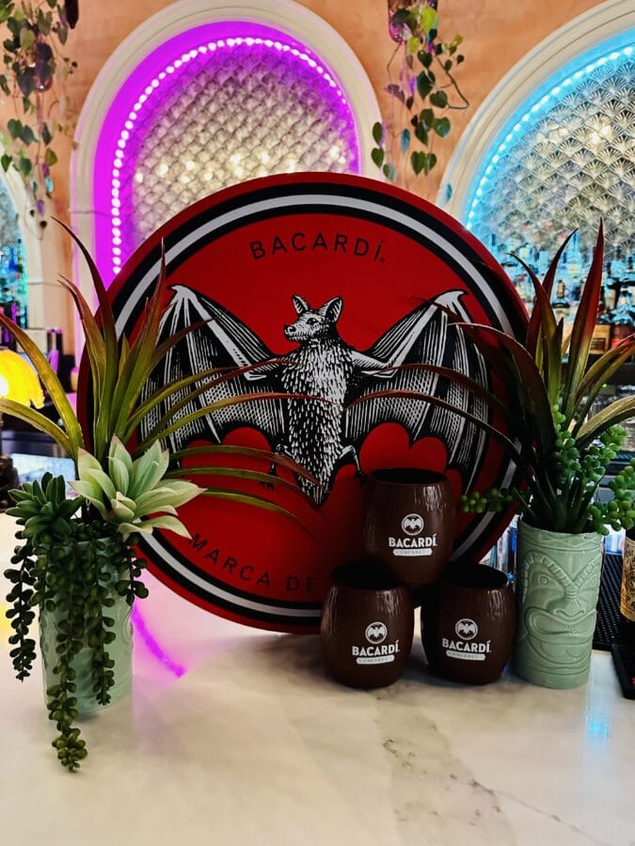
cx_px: 318
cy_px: 423
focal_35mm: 24
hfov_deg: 56.8
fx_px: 587
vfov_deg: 71.6
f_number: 1.78
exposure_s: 1/31
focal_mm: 6.86
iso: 1000
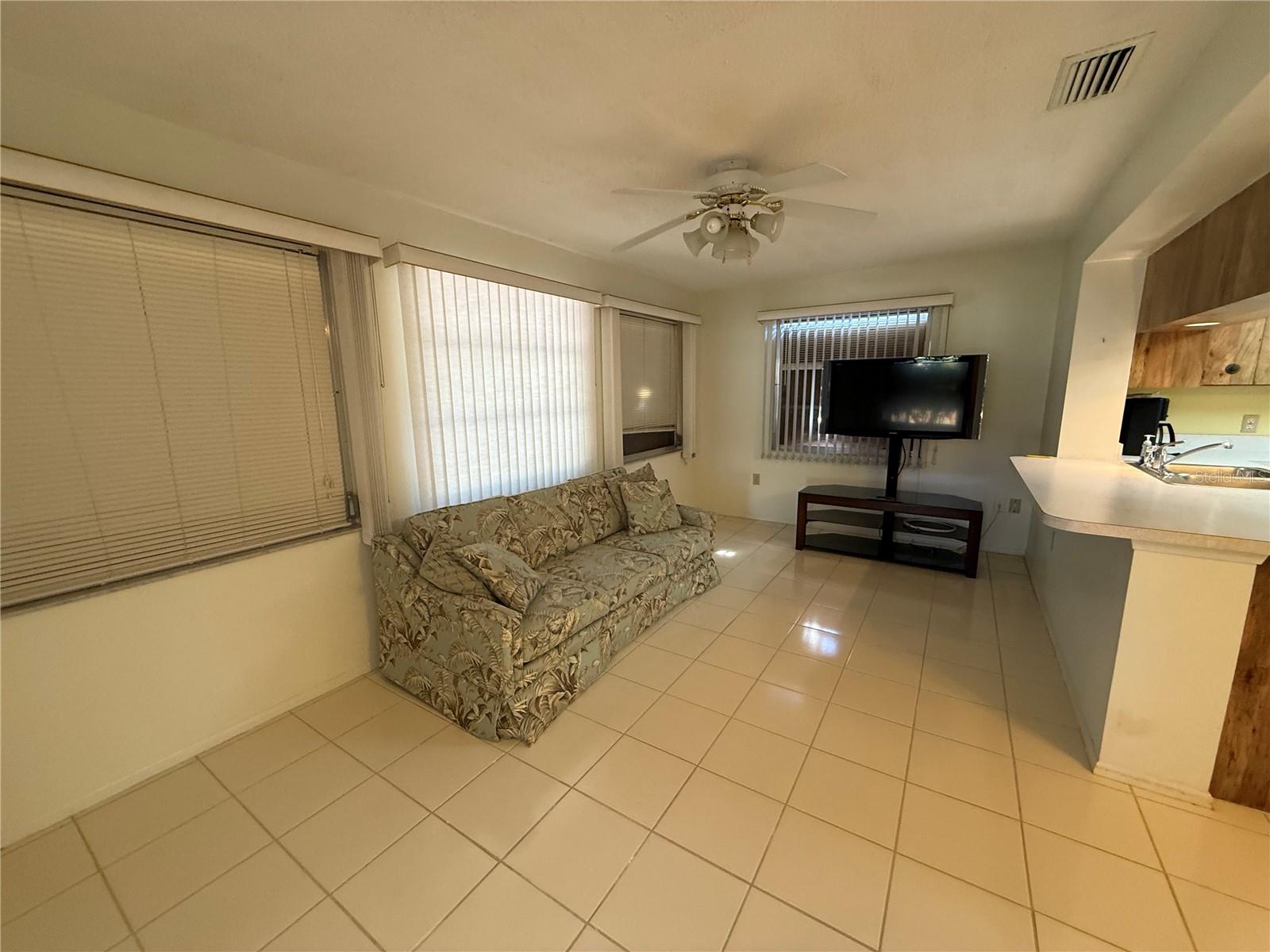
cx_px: 635
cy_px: 476
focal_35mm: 14
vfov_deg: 85.7
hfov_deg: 102.1
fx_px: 514
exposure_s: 1/60
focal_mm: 2.22
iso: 250
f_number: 2.2
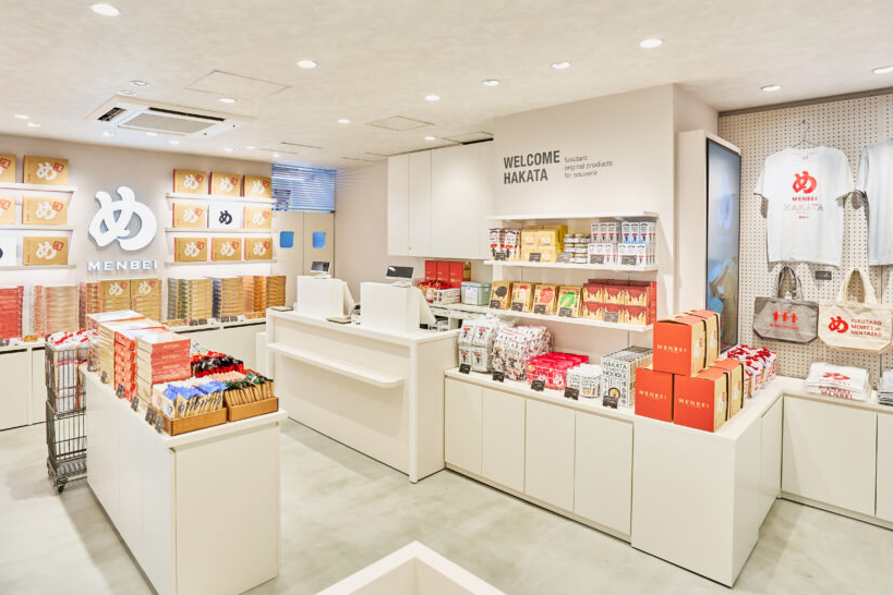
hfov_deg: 84.0
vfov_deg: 61.5
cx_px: 434
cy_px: 241
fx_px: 496
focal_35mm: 20
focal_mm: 16
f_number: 8
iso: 400
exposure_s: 1/15
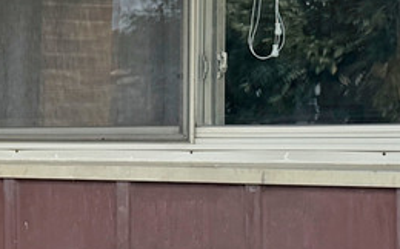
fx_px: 1536
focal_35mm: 141
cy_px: 201
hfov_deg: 14.3
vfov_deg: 9.3
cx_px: -91
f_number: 1.8
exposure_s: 1/1600
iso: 80
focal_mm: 6.76
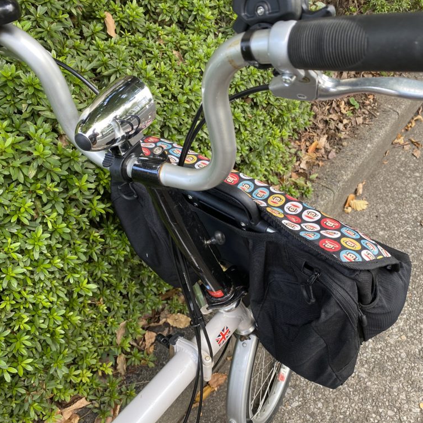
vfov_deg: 52.5
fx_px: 429
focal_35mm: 31
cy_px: 211
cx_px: 229
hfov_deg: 52.5
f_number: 1.8
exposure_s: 1/121
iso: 64
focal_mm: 4.25
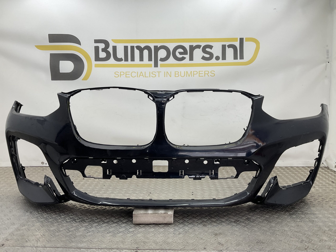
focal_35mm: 29
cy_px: 126
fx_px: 281
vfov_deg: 48.2
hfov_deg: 61.7
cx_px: 168
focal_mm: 3
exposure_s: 1/105
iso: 16
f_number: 1.8
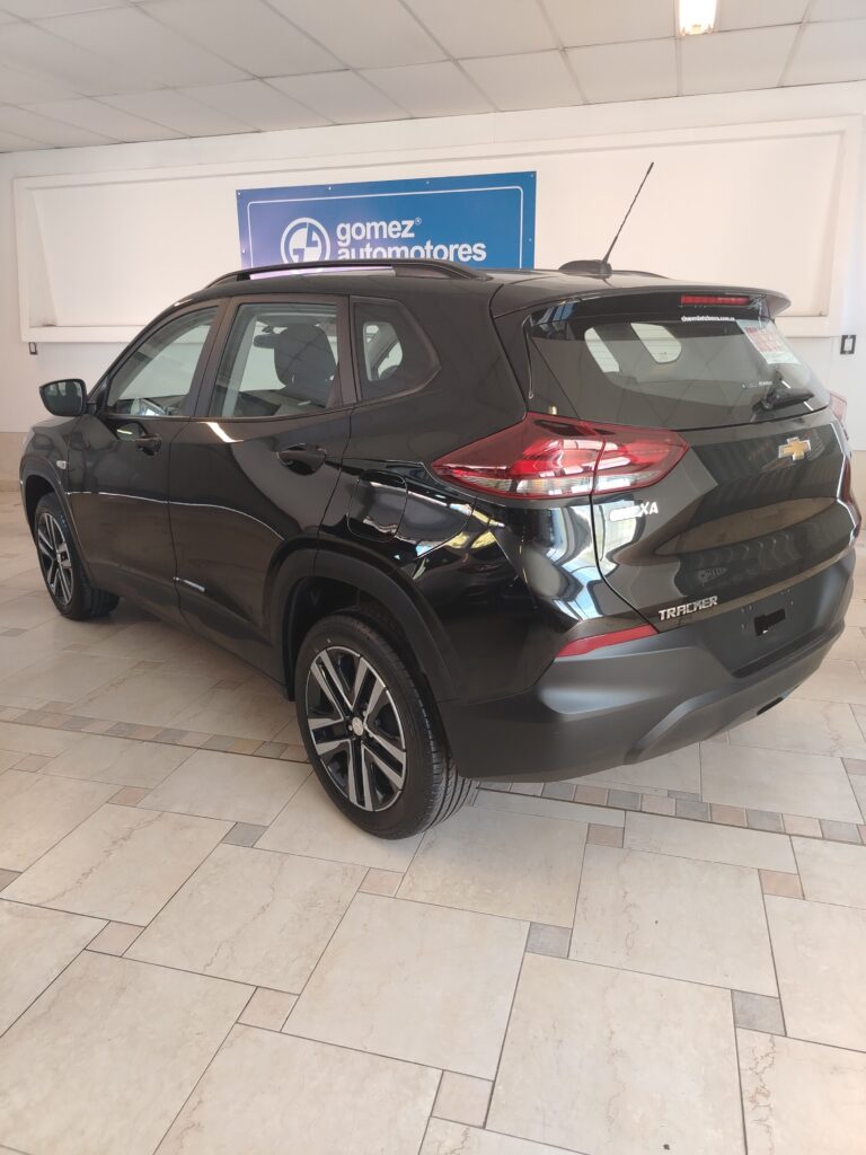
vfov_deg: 71.6
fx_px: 801
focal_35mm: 24
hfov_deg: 56.8
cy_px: 578
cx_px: 433
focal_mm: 5.25
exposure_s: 1/50
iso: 541
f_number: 1.75
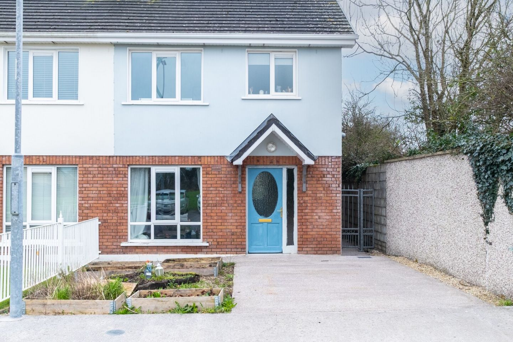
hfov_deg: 67.4
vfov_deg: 47.9
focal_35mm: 27
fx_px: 385
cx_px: 256
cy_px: 171
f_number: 4
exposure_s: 1/200
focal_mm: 18.2
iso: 320
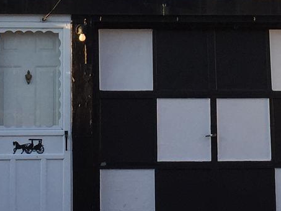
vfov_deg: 10.8
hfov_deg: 15.0
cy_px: -125
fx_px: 1064
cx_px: 83
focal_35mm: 131
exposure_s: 1/514
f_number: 2.2
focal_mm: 4.15
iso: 32
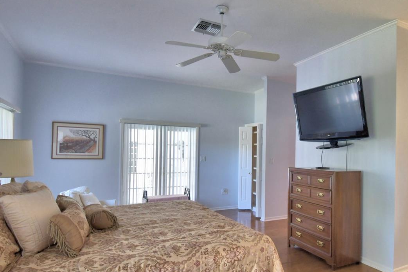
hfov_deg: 75.0
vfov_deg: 55.0
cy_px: 150
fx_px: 261
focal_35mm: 23
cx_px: 250
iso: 560
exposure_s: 1/30
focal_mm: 10
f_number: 4.5
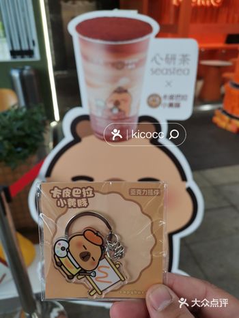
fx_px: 239
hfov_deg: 53.1
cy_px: 159
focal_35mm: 26
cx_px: 120
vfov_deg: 67.3
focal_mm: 4.75
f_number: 1.8
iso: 80
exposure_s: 1/100
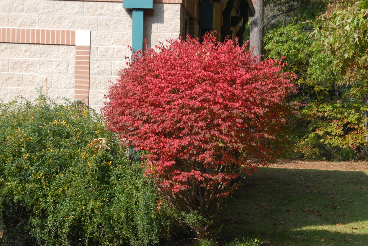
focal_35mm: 138
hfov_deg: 14.8
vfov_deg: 10.0
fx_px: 1412
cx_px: 184
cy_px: 123
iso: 400
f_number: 8
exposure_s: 1/250
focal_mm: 92
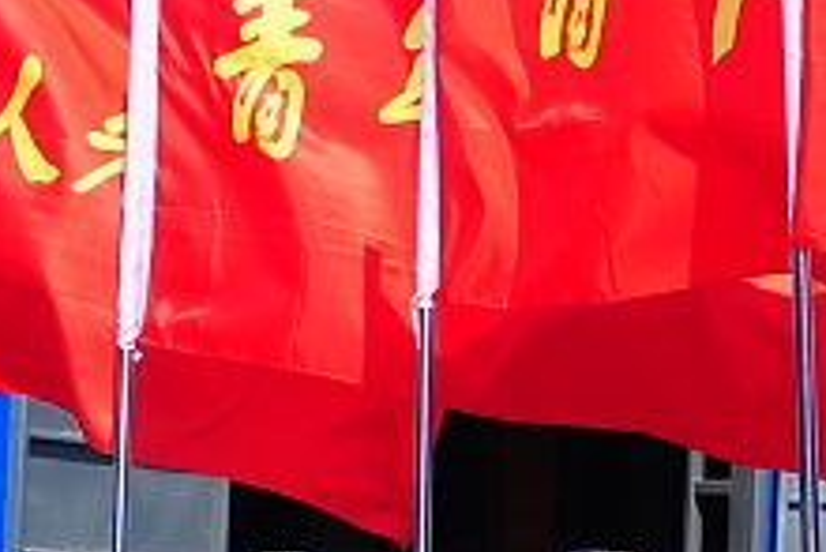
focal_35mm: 185
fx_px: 4247
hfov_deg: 10.9
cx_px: 961
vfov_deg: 7.4
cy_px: 466
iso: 200
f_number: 9
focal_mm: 34
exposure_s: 1/320
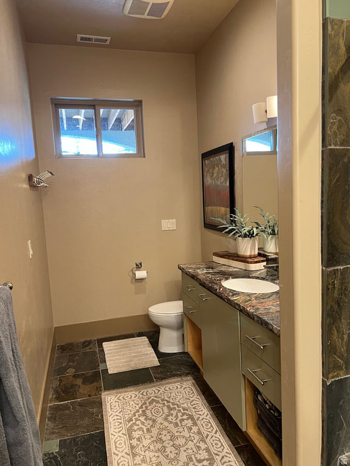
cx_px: 175
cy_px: 233
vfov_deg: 67.3
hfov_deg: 53.1
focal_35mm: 26
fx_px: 351
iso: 250
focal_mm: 5.7
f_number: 1.5
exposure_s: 1/60
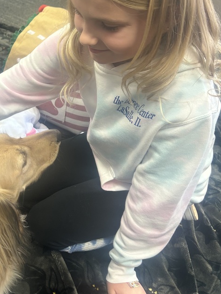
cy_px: 110
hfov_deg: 33.4
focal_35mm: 42
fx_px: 358
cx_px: 47
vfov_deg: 44.4
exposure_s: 1/60
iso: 100
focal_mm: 5.7
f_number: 1.5
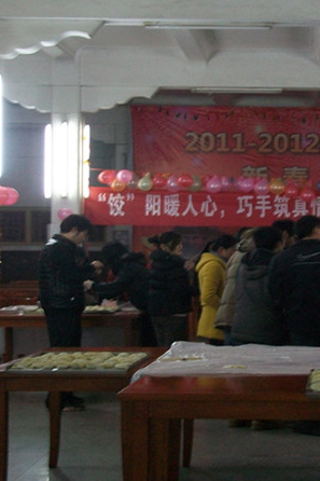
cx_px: 277
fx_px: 934
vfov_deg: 28.9
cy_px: 242
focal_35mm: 70
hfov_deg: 19.2
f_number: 3.6
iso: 160
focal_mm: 8.8
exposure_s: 1/8
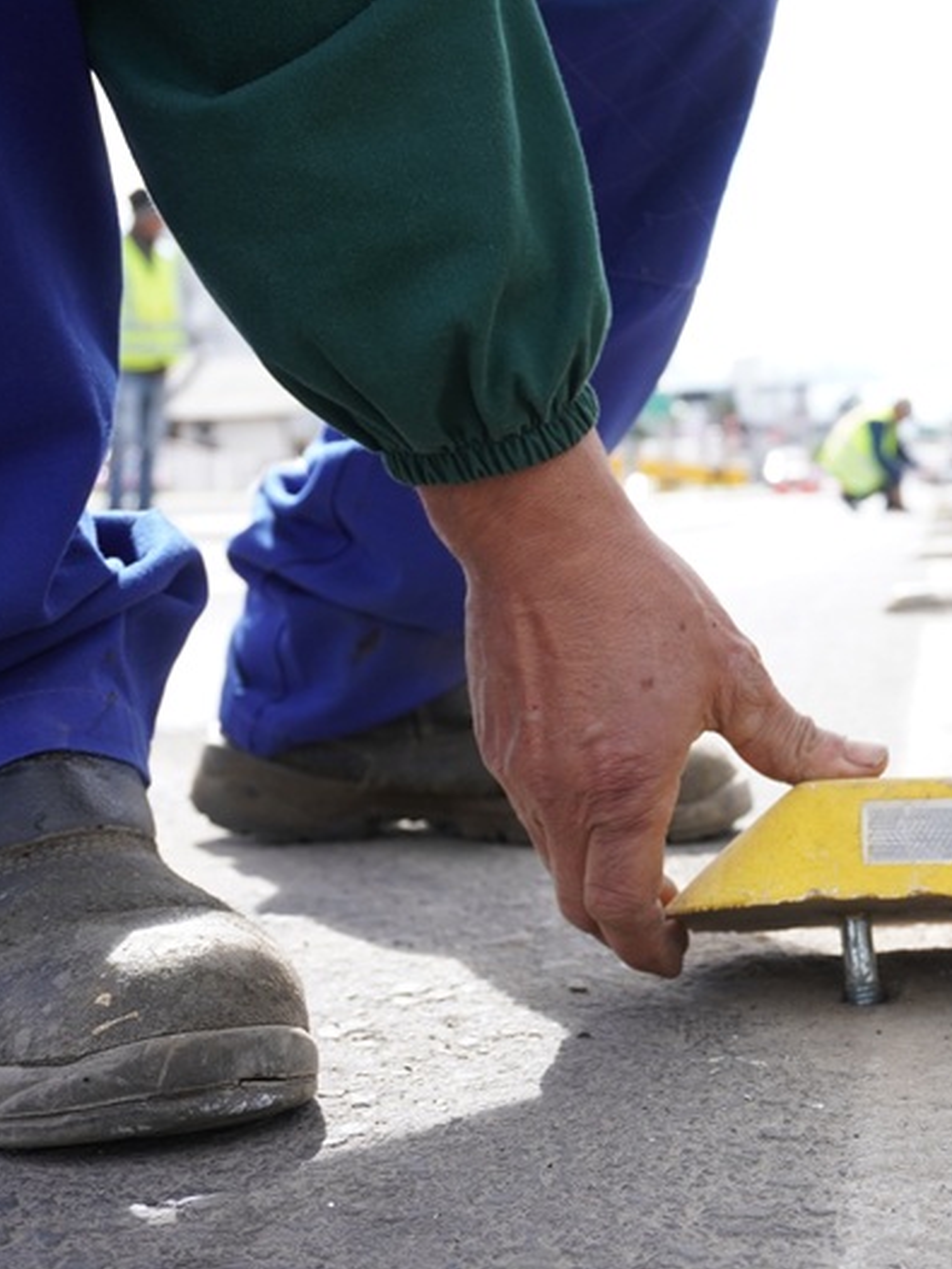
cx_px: 911
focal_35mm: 57
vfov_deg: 33.8
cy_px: 641
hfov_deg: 24.7
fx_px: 2088
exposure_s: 1/400
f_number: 5.6
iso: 250
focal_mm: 26
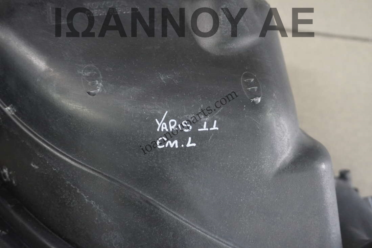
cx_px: 186
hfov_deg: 49.6
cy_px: 124
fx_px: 403
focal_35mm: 39
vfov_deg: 34.2
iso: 3200
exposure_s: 1/60
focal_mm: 26
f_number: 4.5
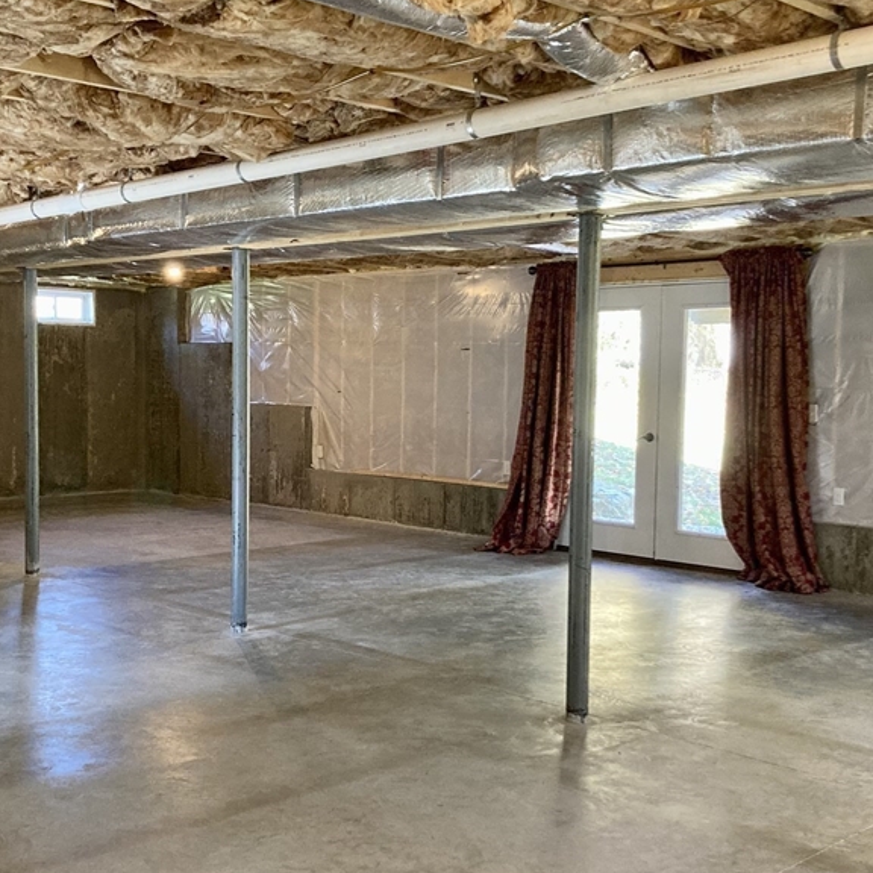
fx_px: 1255
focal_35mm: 44
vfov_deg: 38.3
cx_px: 388
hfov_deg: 38.3
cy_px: 483
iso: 320
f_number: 1.8
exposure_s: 1/40
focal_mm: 3.99
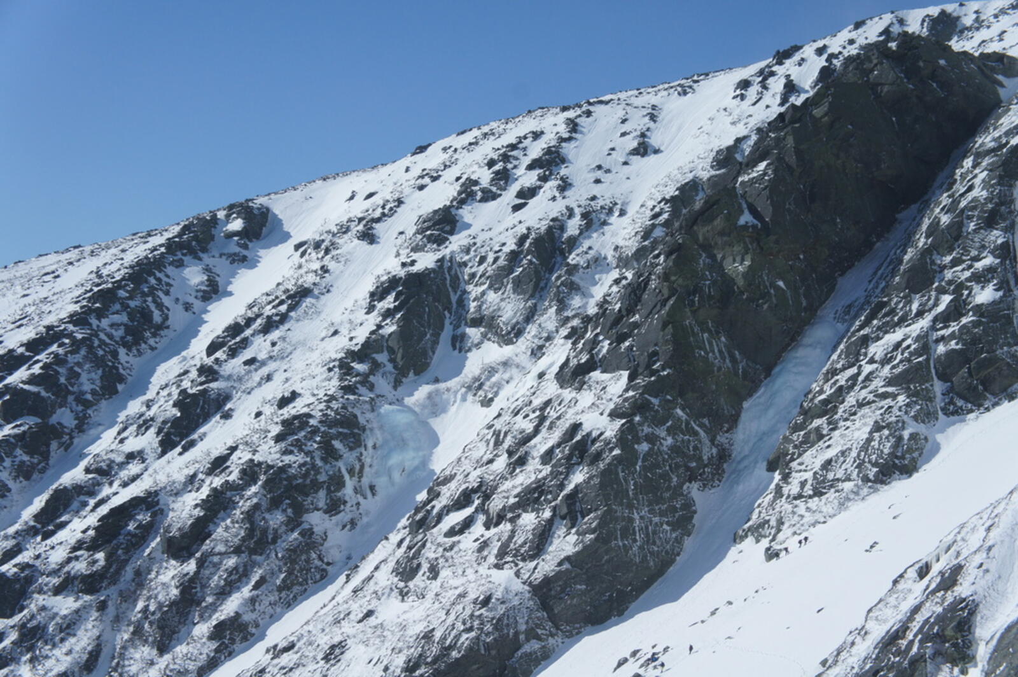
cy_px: 338
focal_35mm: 54
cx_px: 509
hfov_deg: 36.9
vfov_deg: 25.0
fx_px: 1526
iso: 200
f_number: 8
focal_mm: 36
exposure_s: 1/320
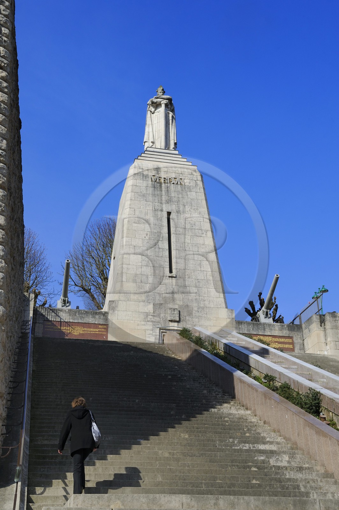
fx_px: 637
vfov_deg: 43.6
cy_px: 255
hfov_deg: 29.8
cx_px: 170
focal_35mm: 45
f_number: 14
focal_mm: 45
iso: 200
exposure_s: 1/160
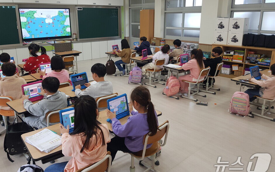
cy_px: 74
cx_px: 136
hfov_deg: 66.5
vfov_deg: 44.4
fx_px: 210
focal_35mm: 28
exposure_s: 1/60
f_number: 1.7
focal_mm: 4.2
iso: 64
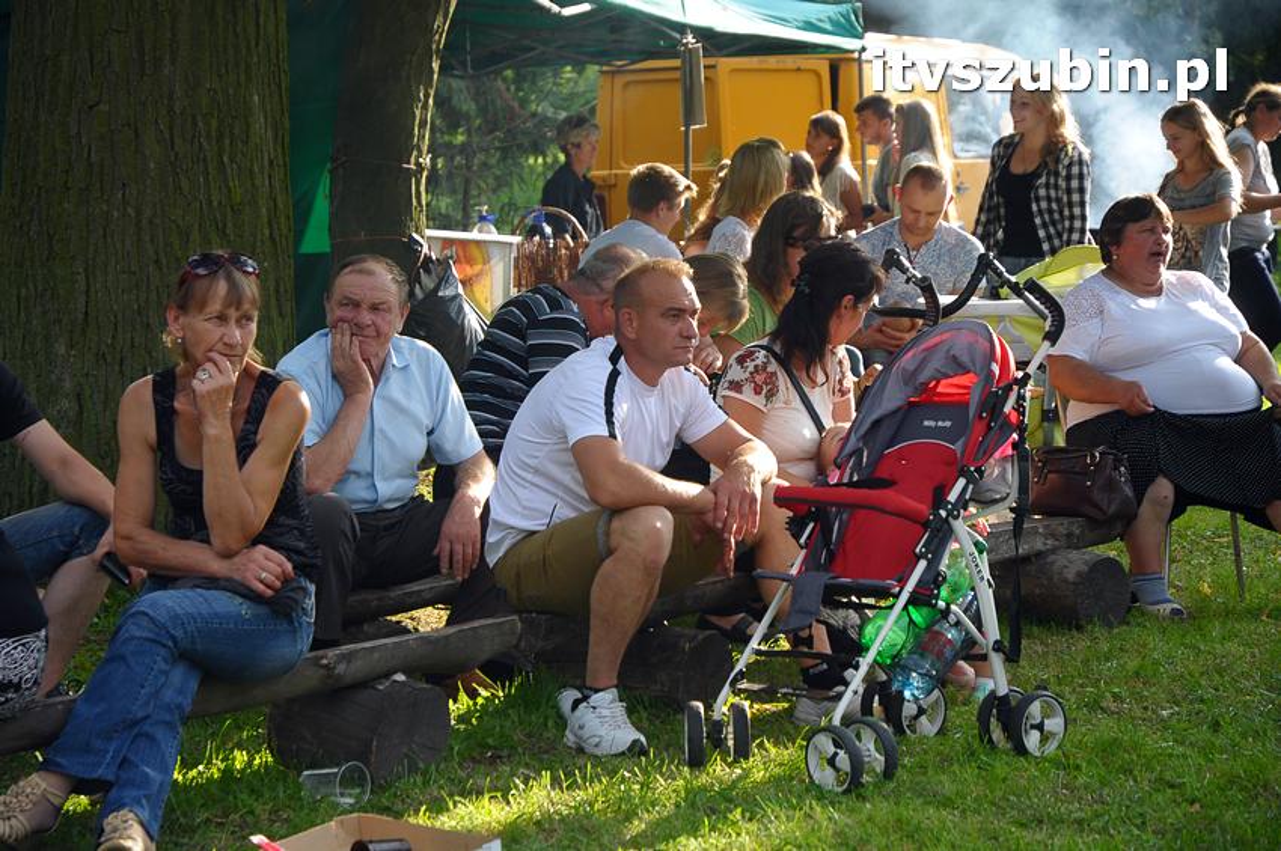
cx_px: 640
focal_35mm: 105
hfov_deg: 19.5
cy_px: 426
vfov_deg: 13.0
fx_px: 3733
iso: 640
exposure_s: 1/500
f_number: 5.6
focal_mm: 70
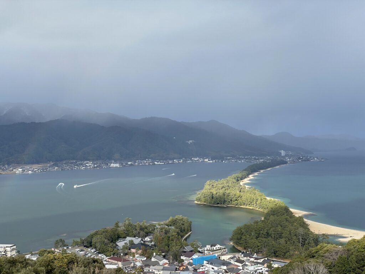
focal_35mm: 52
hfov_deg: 36.8
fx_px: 548
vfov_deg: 28.0
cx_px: 182
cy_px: 137
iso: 25
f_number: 2
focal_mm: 6
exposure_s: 1/428
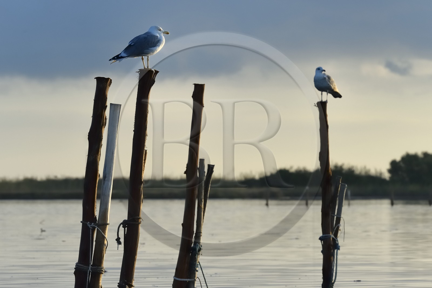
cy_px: 144
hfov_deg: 8.2
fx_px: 2999
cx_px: 216
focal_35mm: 250
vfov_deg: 5.5
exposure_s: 1/320
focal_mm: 250
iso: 400
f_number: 13
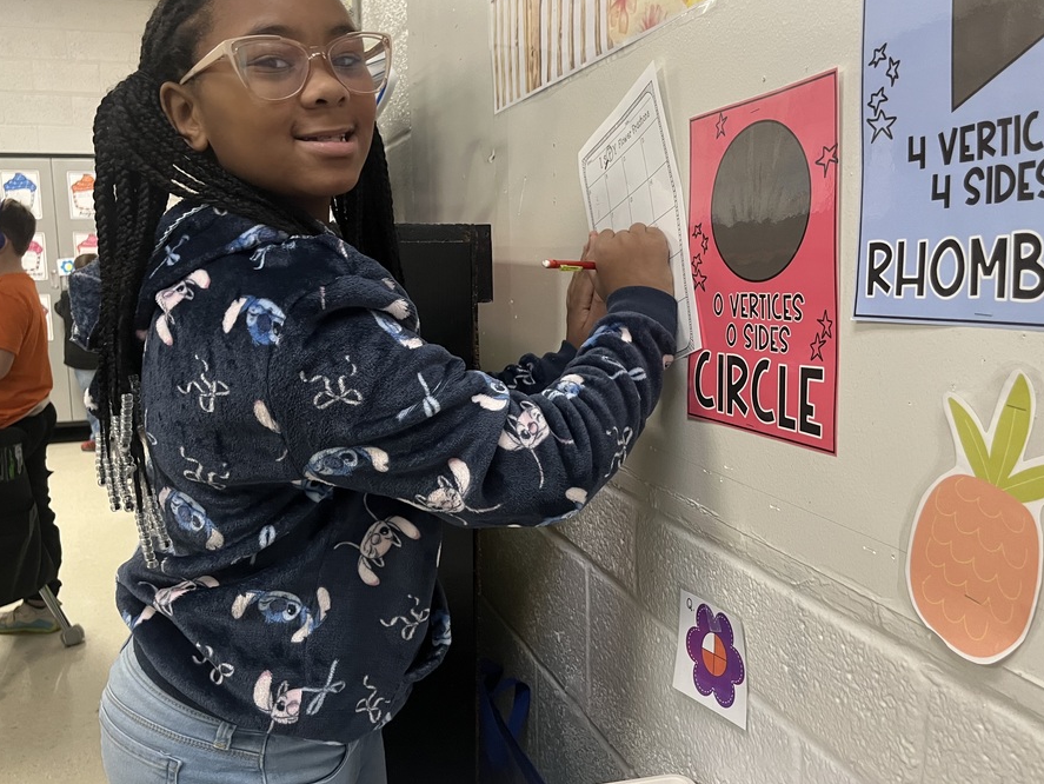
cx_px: 476
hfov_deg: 59.8
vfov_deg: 46.8
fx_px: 905
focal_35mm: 30
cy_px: 371
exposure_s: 1/40
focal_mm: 5.1
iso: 400
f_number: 1.6
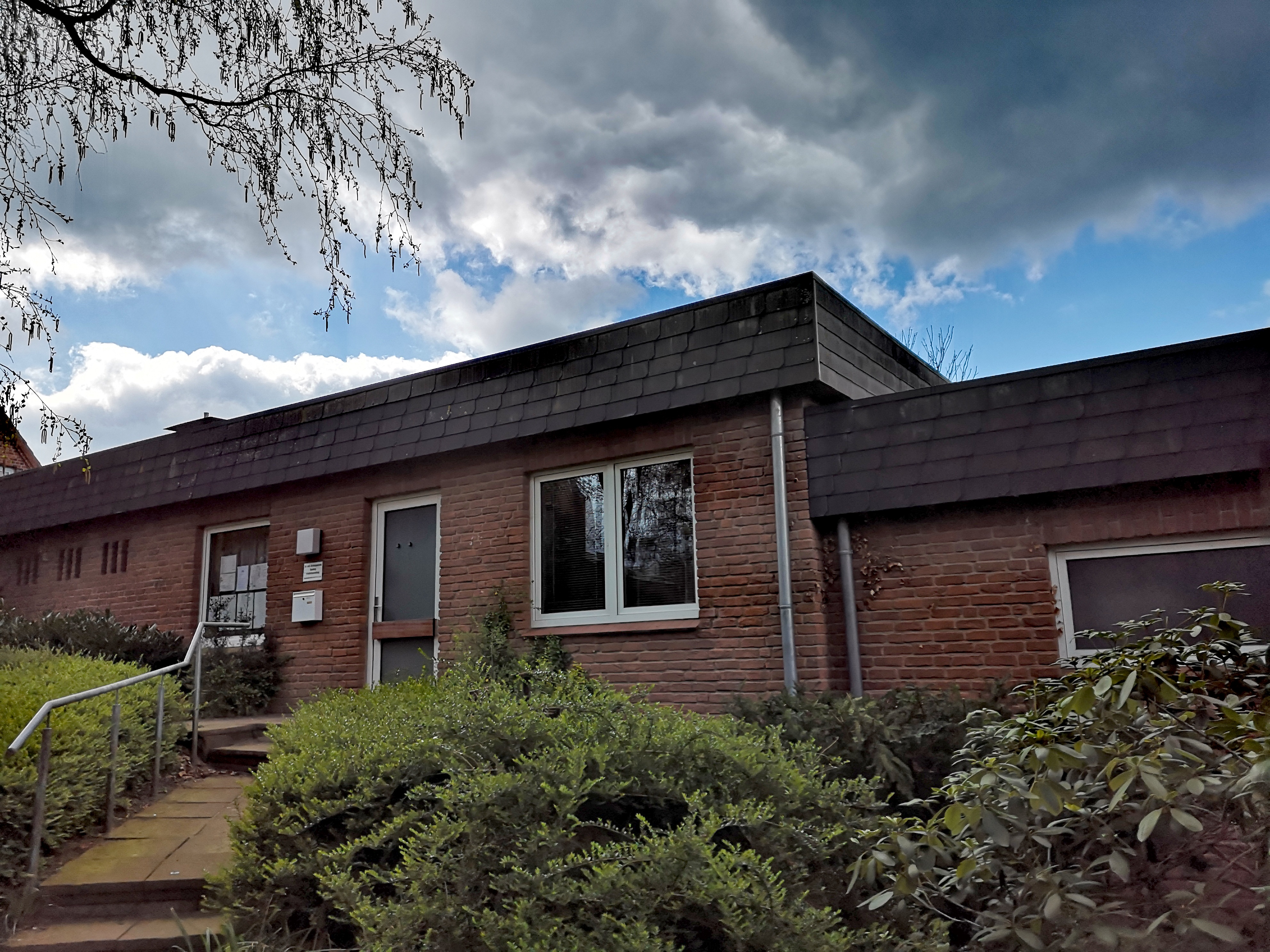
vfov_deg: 51.4
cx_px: 635
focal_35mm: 27
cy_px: 476
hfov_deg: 65.3
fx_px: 991
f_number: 1.8
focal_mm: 3.95
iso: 50
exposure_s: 1/3356
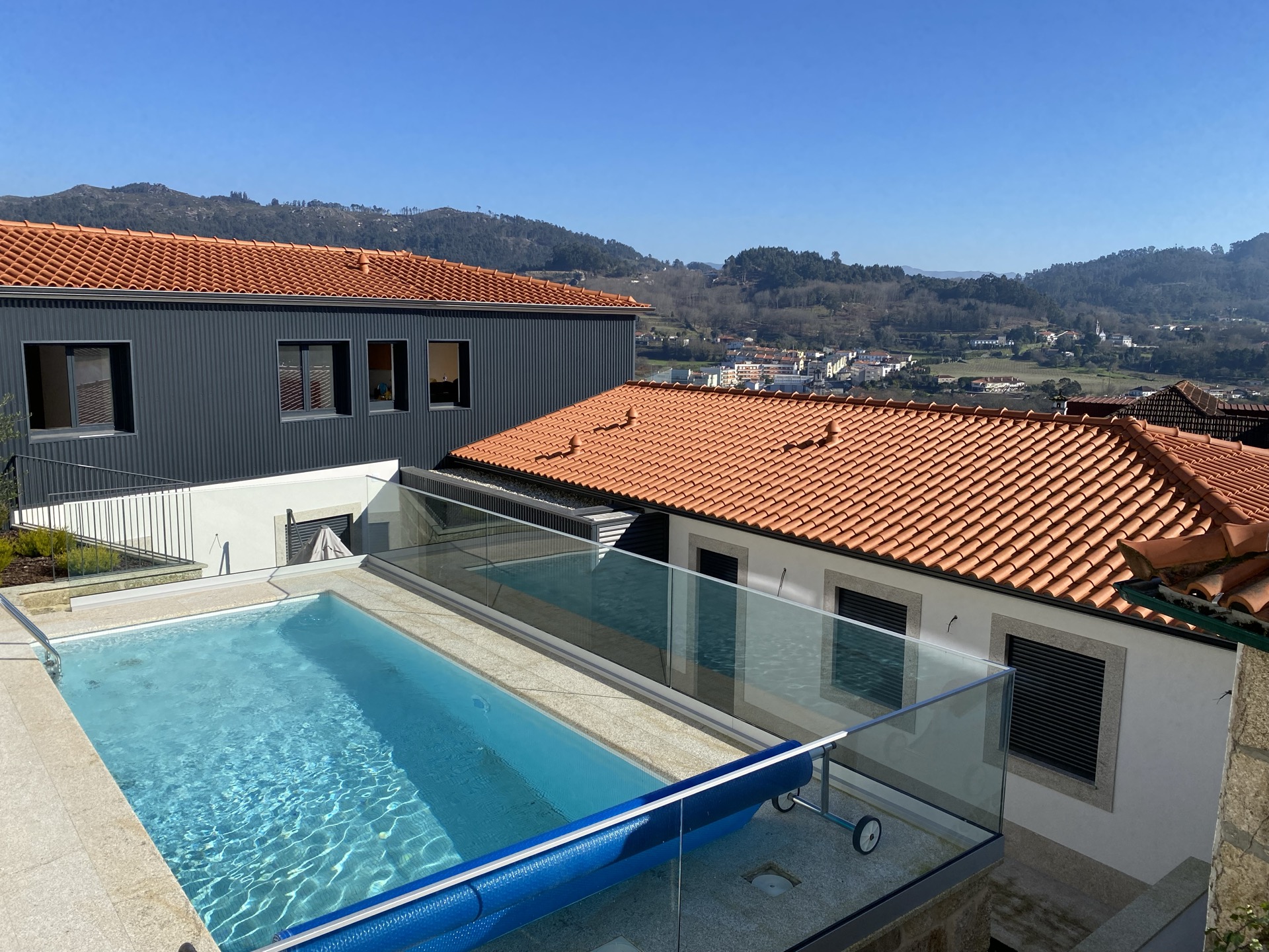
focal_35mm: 26
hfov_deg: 67.3
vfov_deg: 53.1
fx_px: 953
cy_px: 476
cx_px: 634
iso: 32
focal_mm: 4.25
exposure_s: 1/3040
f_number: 1.8
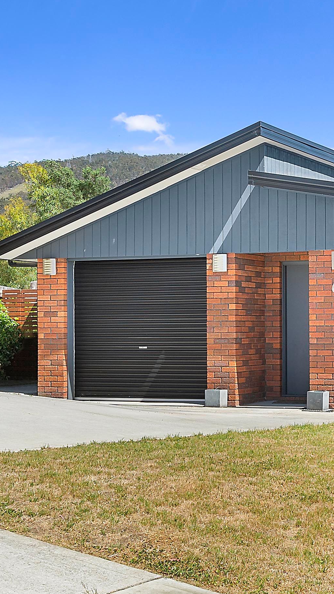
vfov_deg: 29.0
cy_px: 297
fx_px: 1150
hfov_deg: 16.2
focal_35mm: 73
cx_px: 339
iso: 320
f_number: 8
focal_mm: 31
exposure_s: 1/200
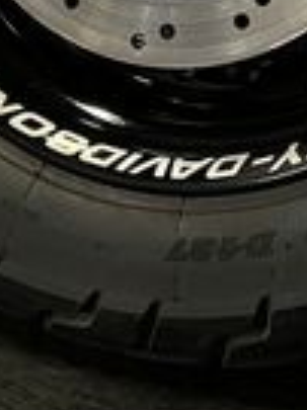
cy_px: -128
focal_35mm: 123
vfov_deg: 15.3
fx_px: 1457
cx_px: 416
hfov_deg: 11.7
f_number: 1.6
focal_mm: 5.1
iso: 500
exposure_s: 1/25
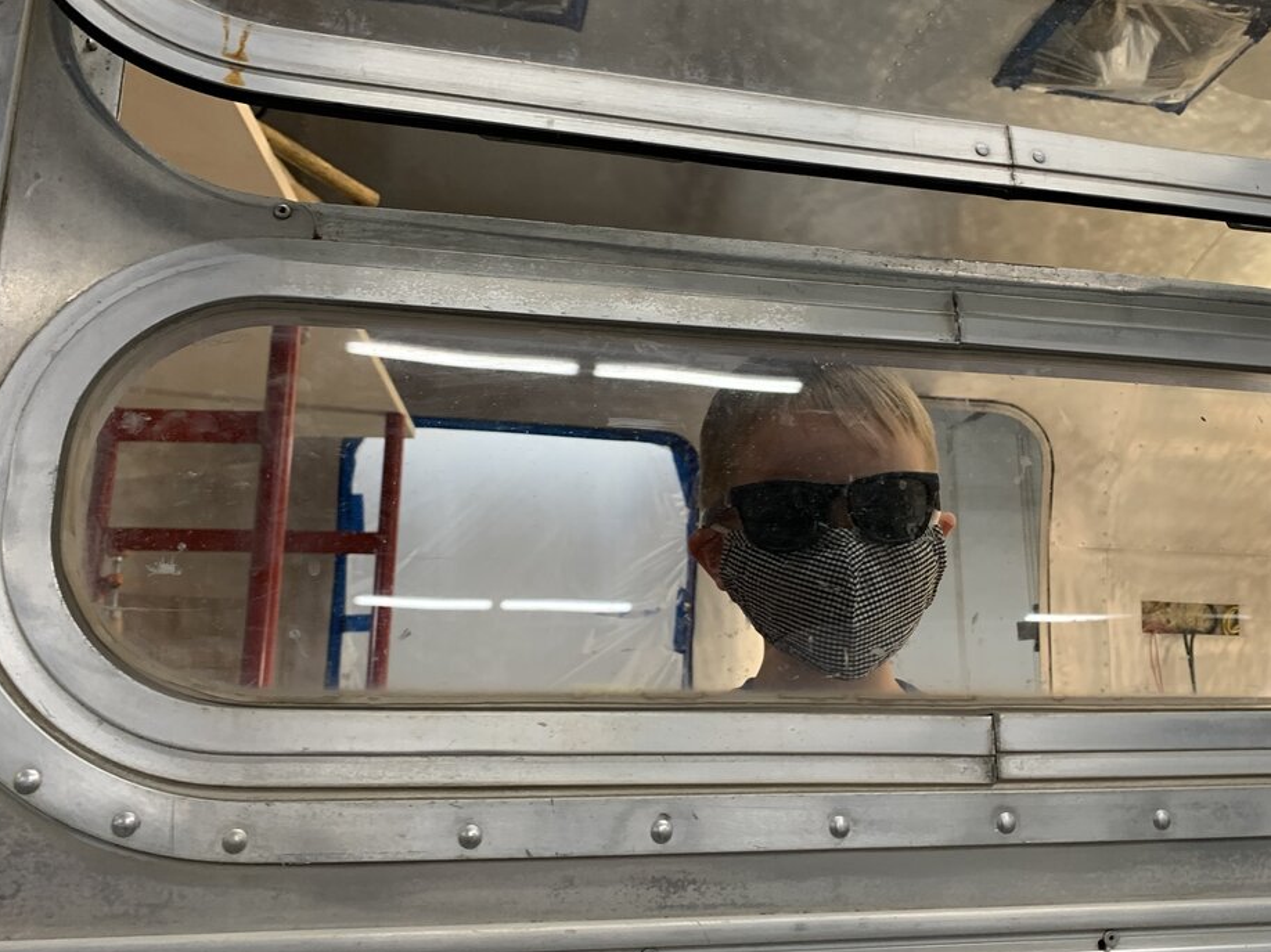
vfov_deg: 41.8
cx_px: 755
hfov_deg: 53.6
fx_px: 1248
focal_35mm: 34
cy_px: 465
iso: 100
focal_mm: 4.25
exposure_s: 1/60
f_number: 1.8
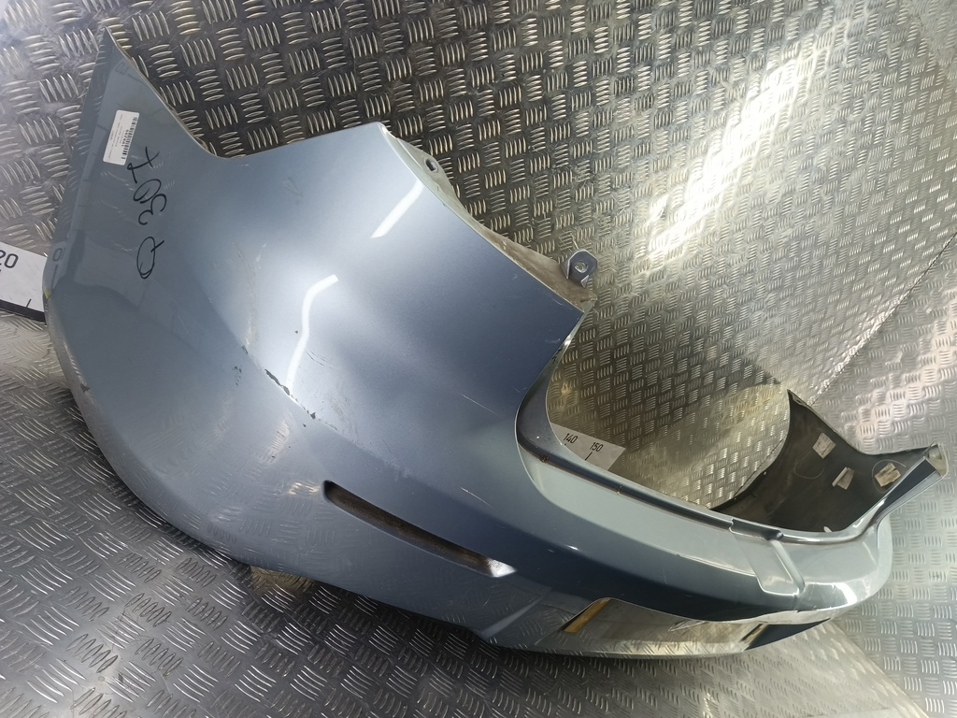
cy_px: 359
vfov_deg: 58.9
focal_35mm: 23
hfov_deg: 73.9
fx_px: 636
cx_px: 478
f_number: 1.6
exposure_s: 1/50
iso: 127
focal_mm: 4.11
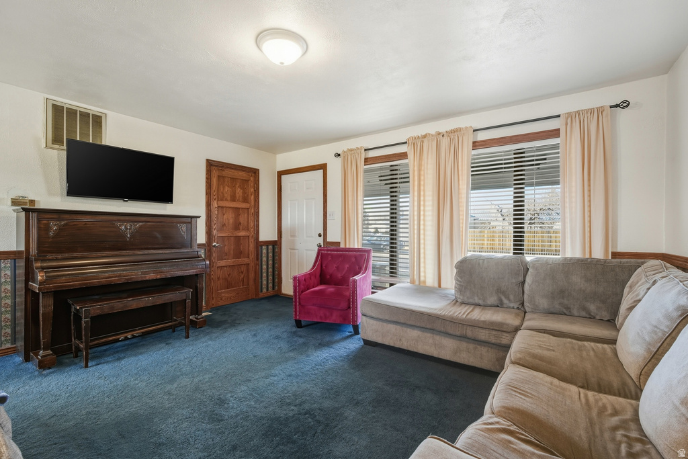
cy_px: 230
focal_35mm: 16
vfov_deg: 72.1
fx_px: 315
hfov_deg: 95.0
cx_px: 344
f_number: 9
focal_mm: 16.5
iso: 200
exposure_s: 1/30
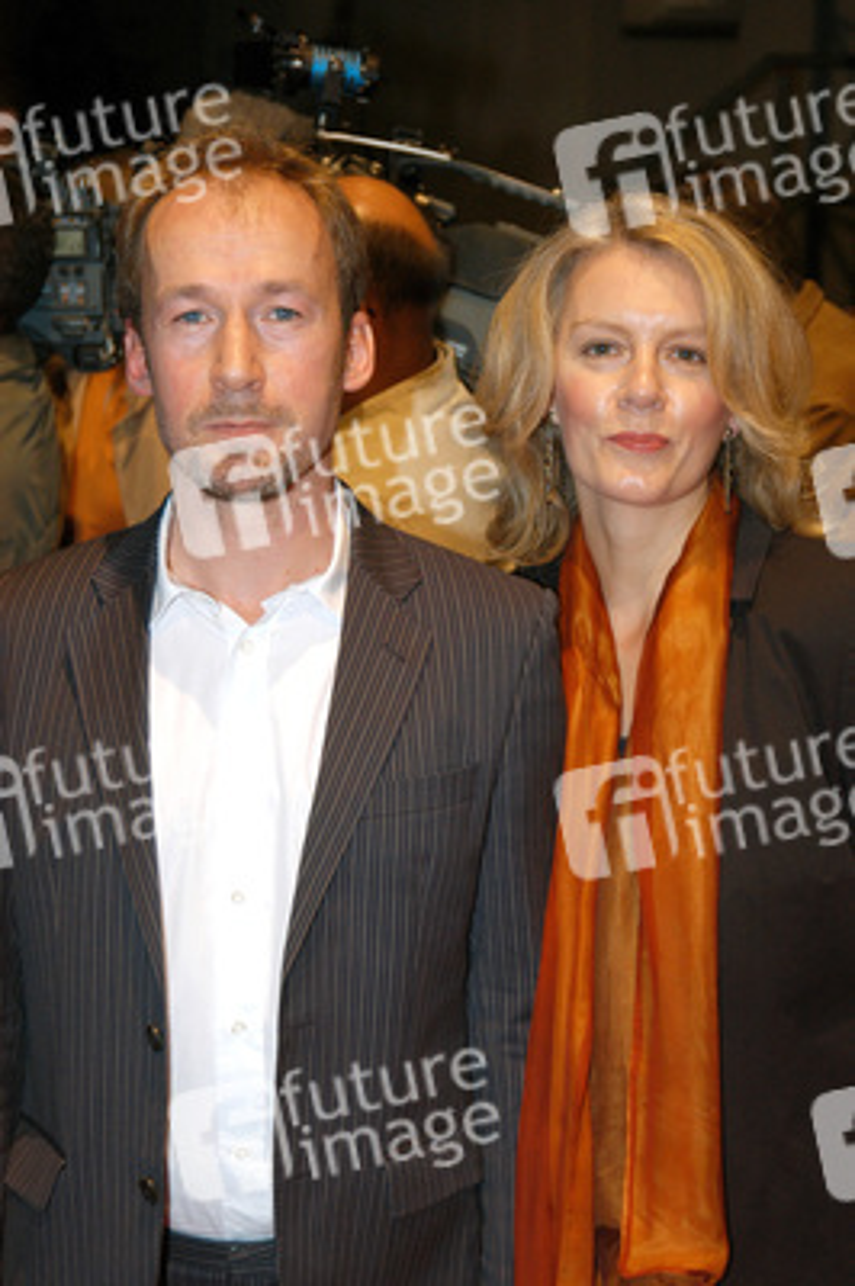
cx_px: 428
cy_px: 643
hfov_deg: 16.5
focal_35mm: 82
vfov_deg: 24.6
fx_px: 2944
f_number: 5
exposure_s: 1/125
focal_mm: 55
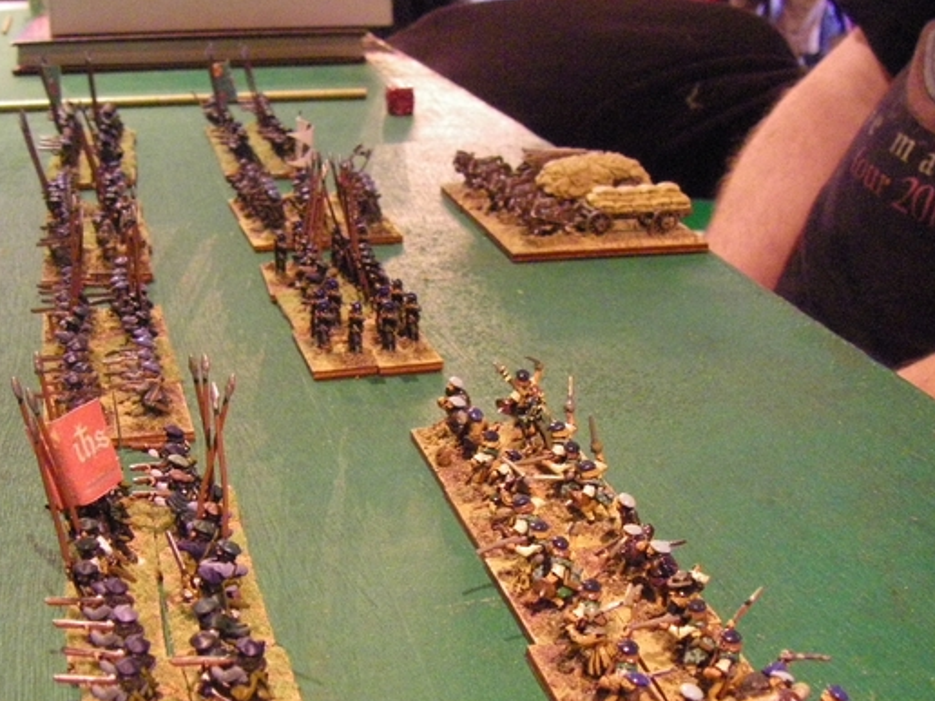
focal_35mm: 56
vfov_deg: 26.0
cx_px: 448
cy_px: 447
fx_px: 1513
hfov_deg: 34.3
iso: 800
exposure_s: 1/6
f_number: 3.5
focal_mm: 6.3
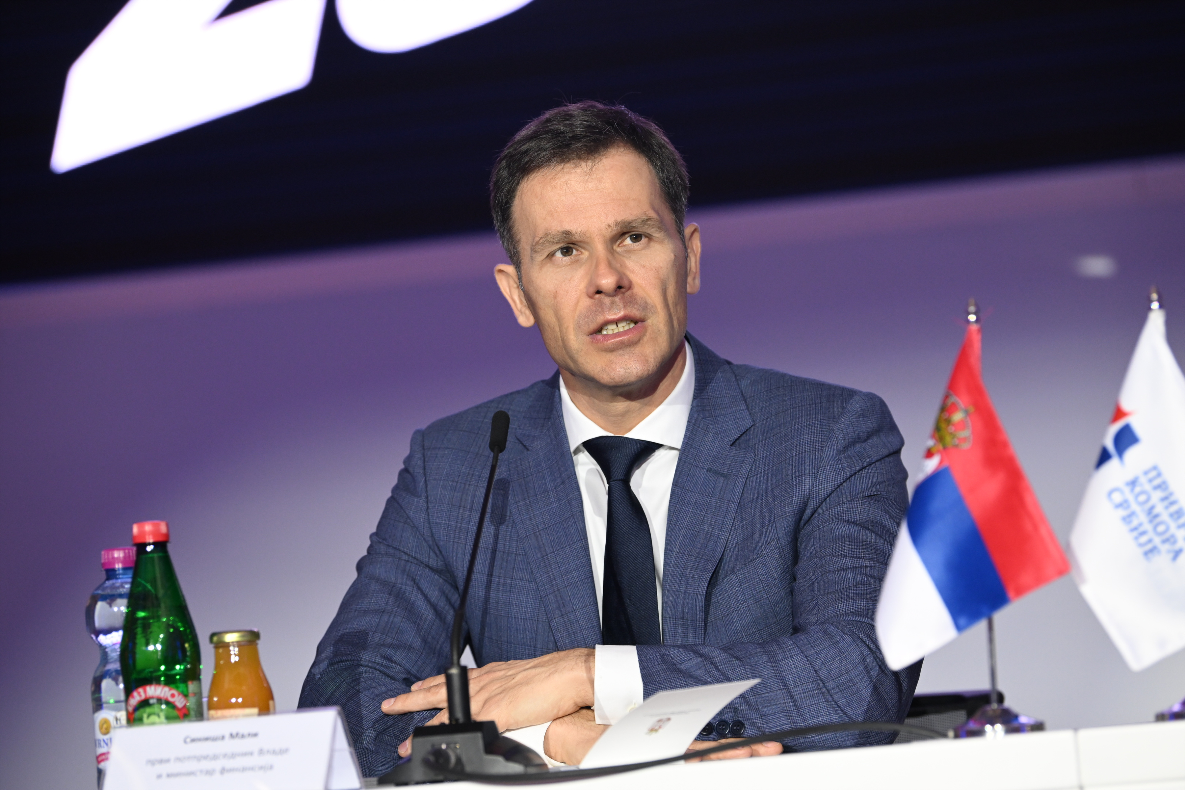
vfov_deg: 8.9
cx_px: 592
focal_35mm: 155
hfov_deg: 13.2
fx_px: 5102
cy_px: 395
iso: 1600
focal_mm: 155
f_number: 4
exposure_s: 1/320
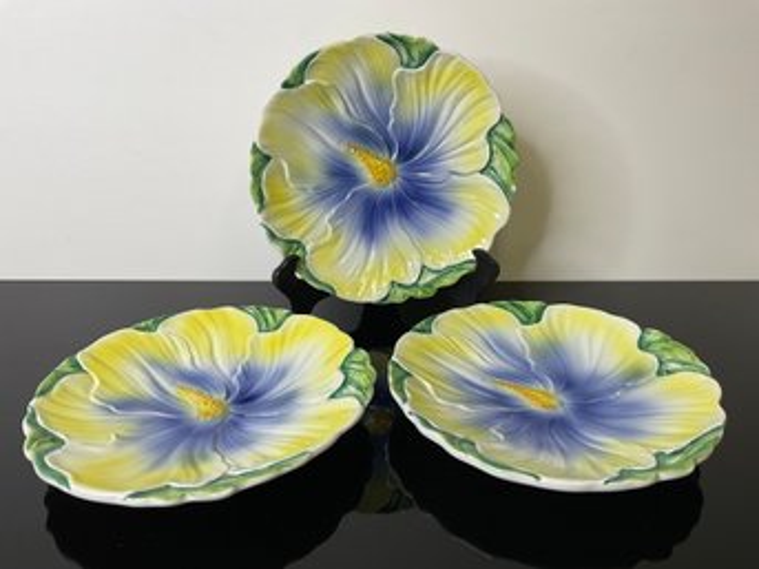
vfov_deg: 48.2
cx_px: 380
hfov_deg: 61.7
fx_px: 636
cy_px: 284
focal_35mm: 29
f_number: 1.8
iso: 20
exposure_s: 1/120
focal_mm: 3
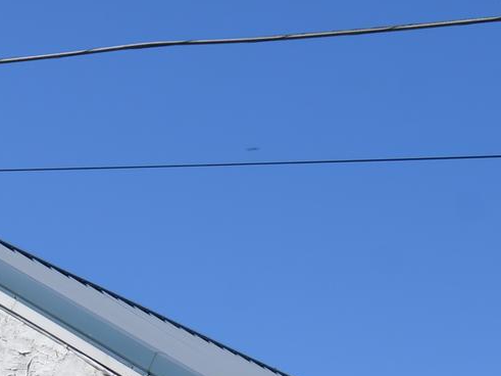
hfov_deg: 13.1
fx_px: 2170
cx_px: 44
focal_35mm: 150
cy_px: 689
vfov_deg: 9.4
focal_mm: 25
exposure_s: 1/320
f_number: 9
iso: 100
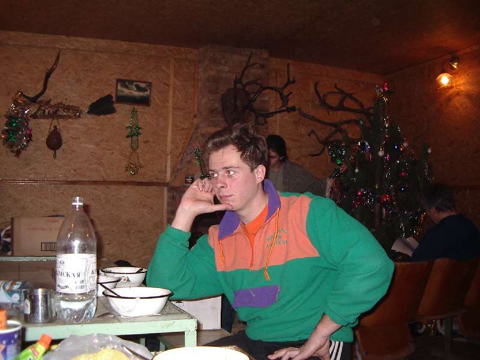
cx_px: 240
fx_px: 527
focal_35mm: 38
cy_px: 180
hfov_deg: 49.0
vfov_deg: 37.7
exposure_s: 1/60
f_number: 2.6
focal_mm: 5.8
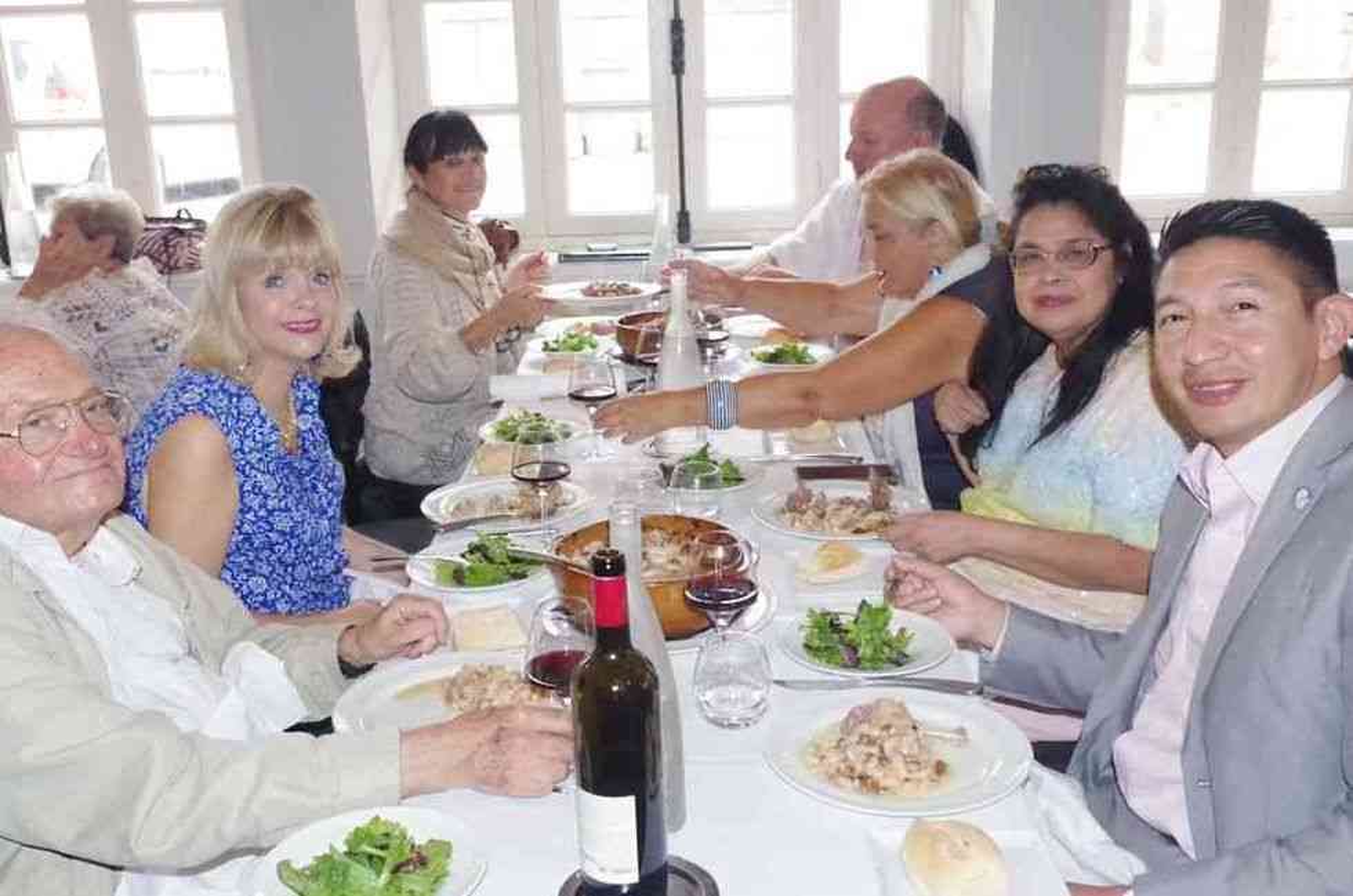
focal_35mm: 36
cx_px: 676
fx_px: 1350
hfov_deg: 53.2
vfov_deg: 36.7
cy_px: 448
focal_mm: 24.38
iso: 3200
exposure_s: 1/180
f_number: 7.1
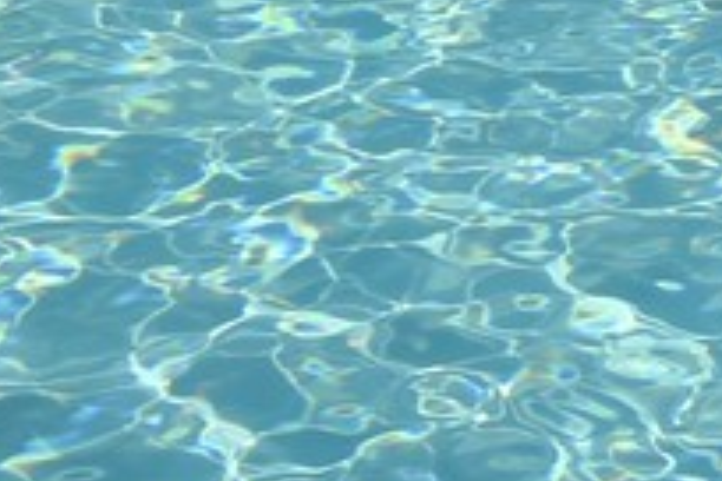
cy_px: -1195
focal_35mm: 251
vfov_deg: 5.1
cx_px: 1564
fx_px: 5034
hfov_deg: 7.8
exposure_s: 1/160
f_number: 20
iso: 200
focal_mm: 32
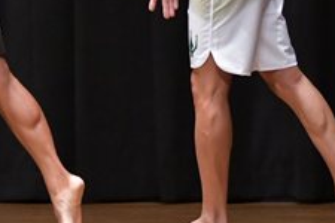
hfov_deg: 3.4
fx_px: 5583
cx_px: 170
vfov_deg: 2.3
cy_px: -7
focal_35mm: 600
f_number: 5.6
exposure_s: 1/400
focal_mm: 116
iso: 6400
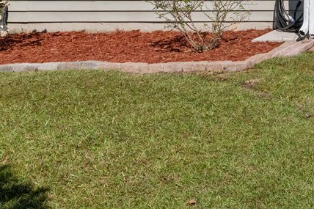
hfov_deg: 20.1
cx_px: 588
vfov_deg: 17.1
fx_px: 584
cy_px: -155
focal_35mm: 67
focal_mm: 14
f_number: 9
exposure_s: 1/3200
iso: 400
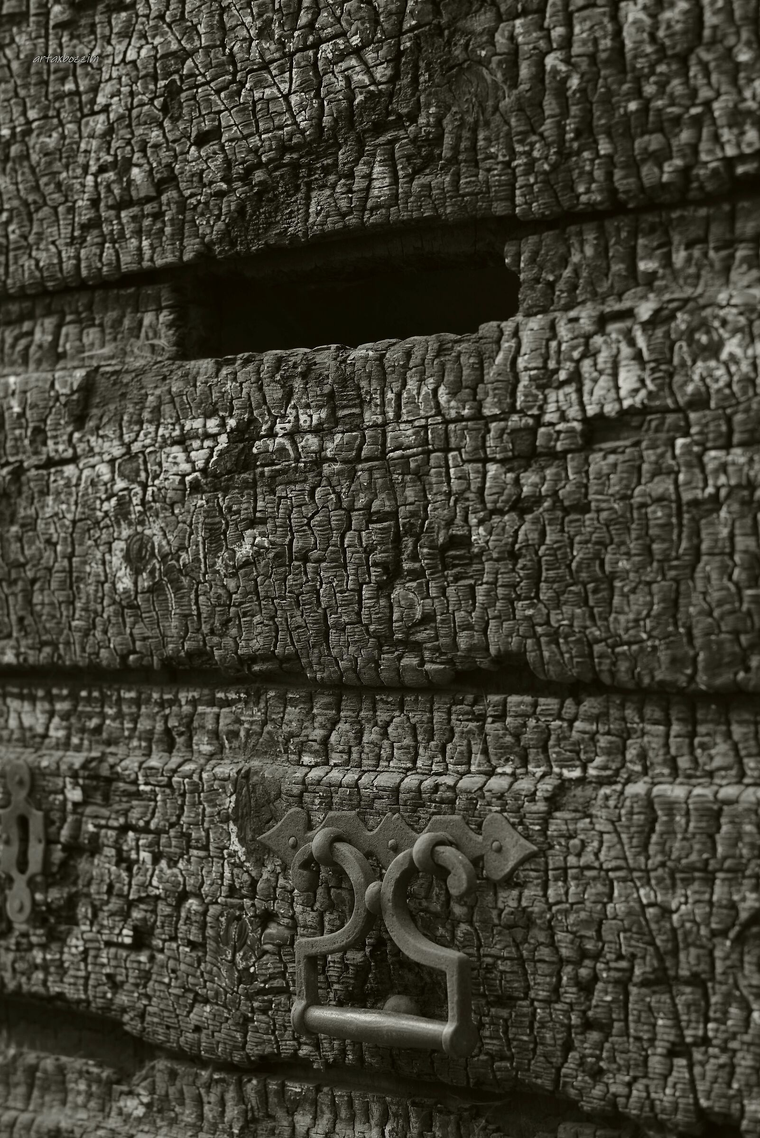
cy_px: 569
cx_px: 380
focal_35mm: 86
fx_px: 2721
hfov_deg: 15.9
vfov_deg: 23.6
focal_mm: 86
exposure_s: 1/400
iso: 400
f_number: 2
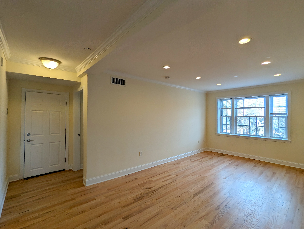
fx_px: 141
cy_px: 114
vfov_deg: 78.2
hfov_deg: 94.4
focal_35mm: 16
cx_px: 152
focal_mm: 2.35
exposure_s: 1/194
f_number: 2.2
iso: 73
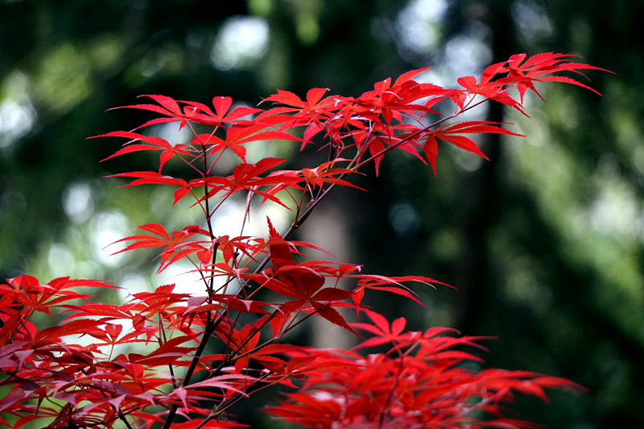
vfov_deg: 6.1
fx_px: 3995
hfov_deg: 9.2
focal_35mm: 224
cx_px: 322
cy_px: 214
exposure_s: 1/250
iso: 1000
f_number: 5.6
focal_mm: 149
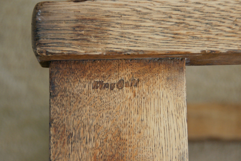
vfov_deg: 8.7
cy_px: 80
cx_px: 120
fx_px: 1054
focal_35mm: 158
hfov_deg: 13.0
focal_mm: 105
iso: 800
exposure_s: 1/30
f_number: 5.6
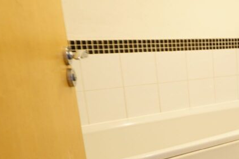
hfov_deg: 35.0
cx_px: 284
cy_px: 107
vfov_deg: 29.7
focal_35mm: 45
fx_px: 299
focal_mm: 16
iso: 500
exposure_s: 1/5
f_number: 5.6
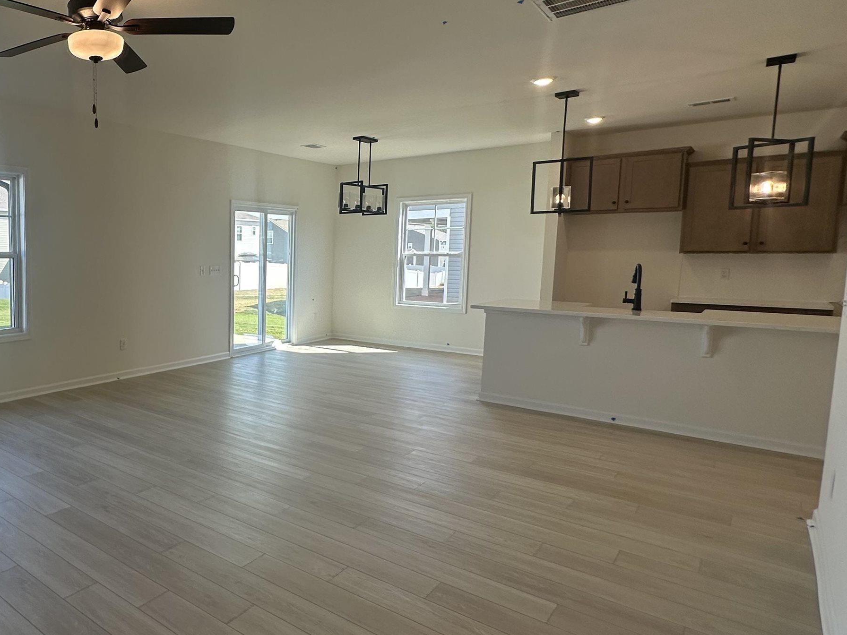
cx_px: 139
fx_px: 587
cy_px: 308
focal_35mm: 24
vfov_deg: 56.8
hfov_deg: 63.6
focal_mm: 2.22
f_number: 2.2
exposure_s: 1/181
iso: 40
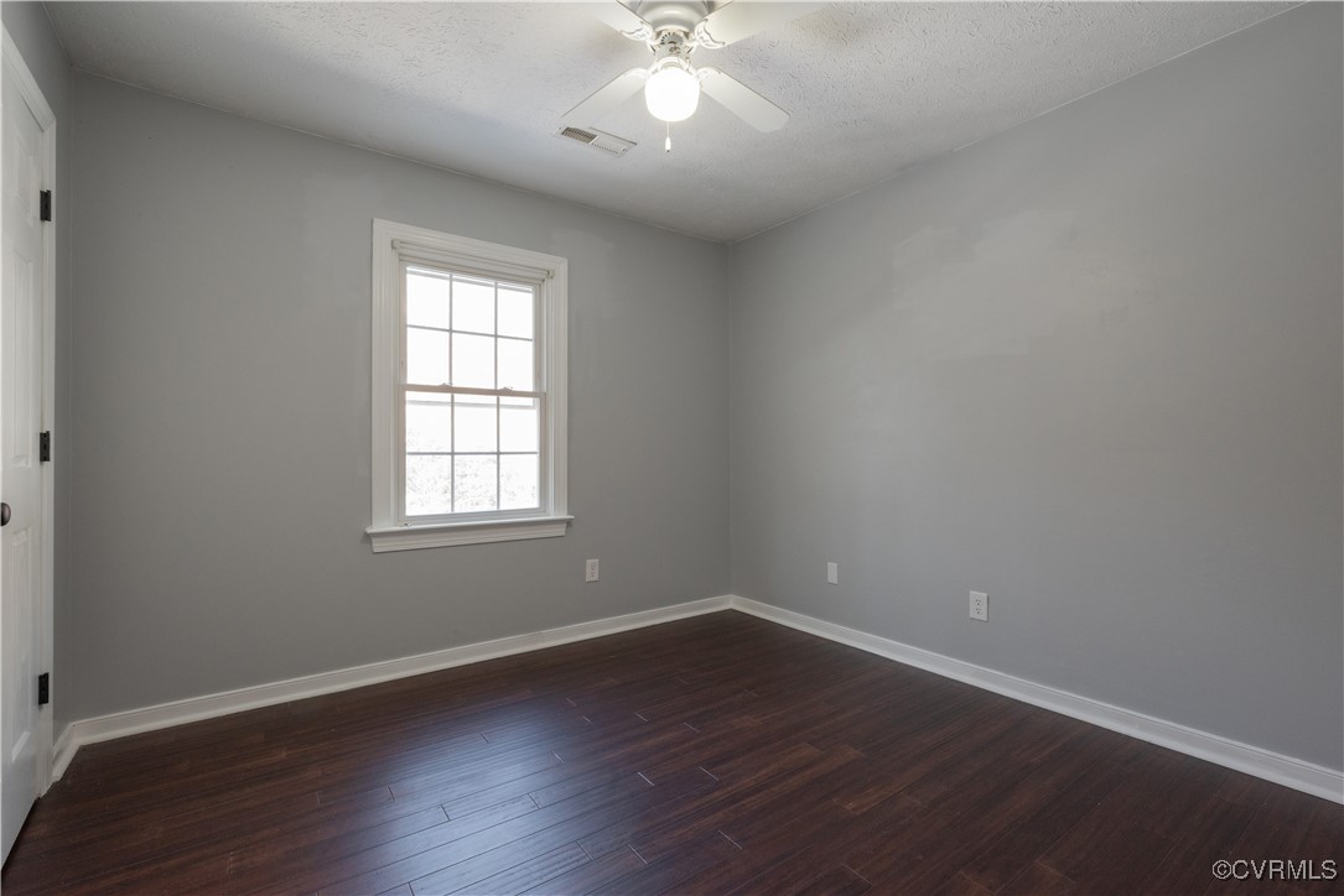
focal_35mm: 16
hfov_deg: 96.7
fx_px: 597
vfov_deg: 73.8
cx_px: 672
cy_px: 448
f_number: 16
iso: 800
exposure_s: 1/6
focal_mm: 16
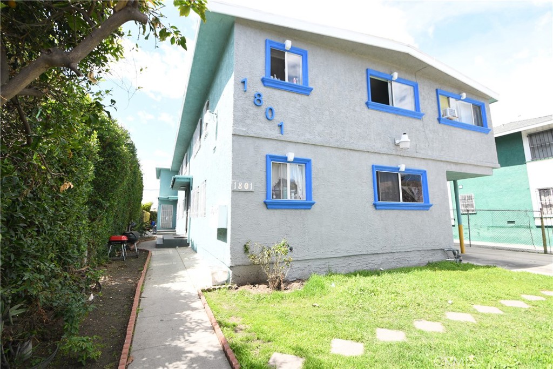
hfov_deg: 96.7
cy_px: 184
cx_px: 276
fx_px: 246
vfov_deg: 73.8
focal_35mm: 16
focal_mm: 11
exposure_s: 1/125
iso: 100
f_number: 6.3
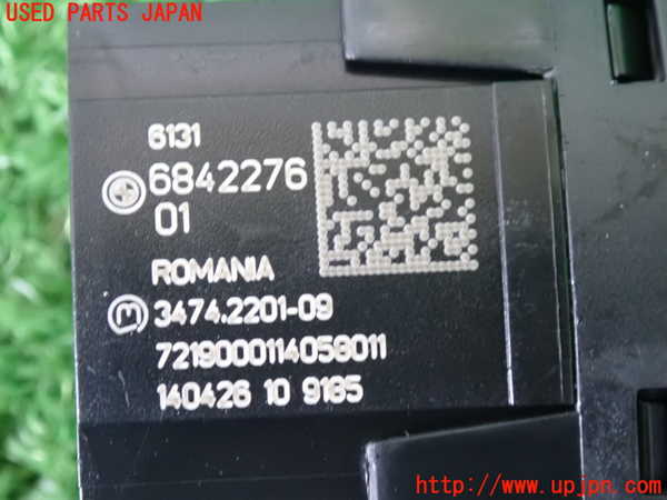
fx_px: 1927
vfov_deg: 14.8
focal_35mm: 100
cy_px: 250
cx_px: 334
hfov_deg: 19.6
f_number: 4.9
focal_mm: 18
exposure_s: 1/20
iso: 1600
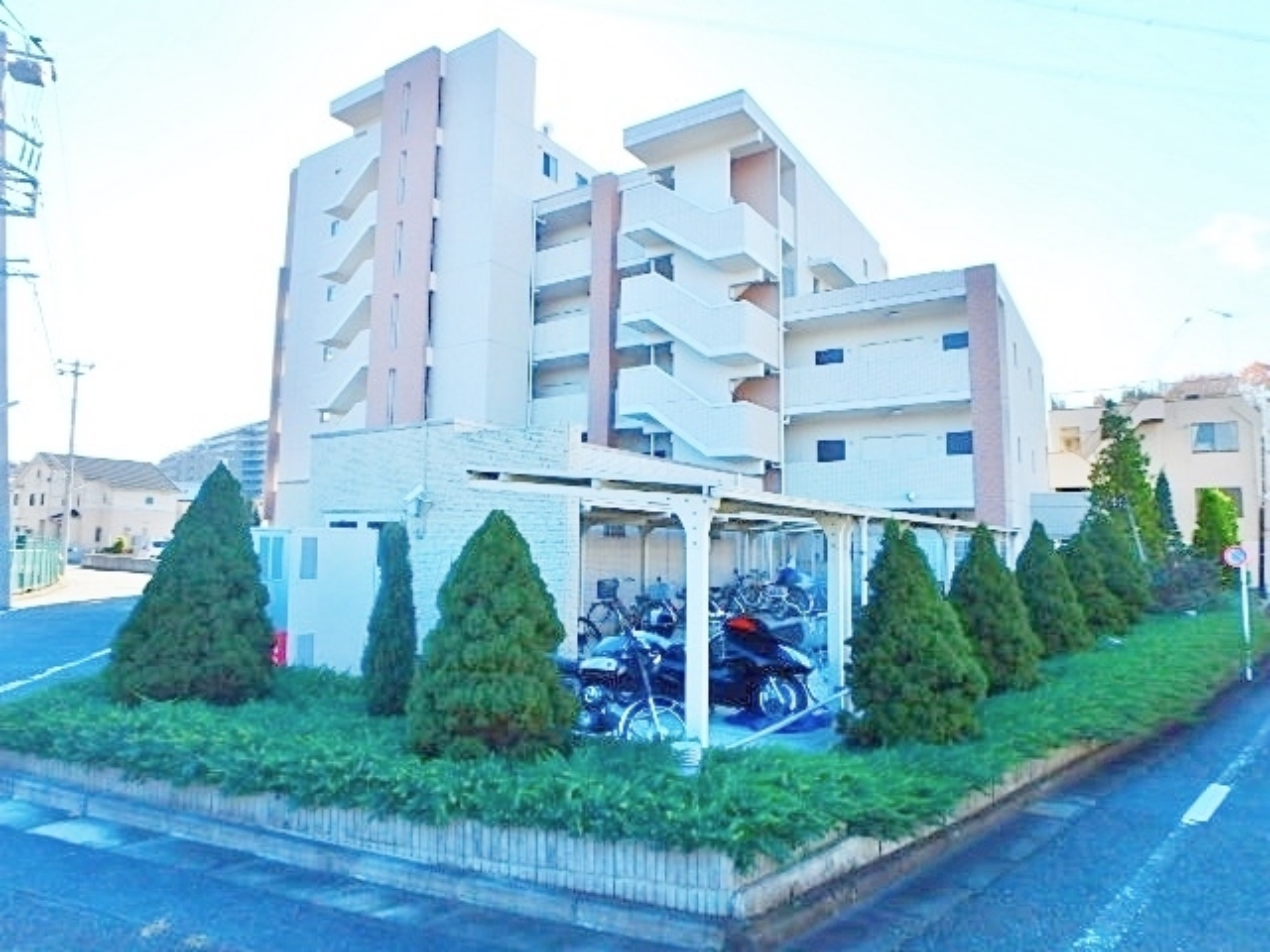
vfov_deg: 63.4
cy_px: 476
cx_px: 635
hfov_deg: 79.0
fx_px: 770
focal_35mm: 21
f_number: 3.5
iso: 125
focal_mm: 3.7
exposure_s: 1/500
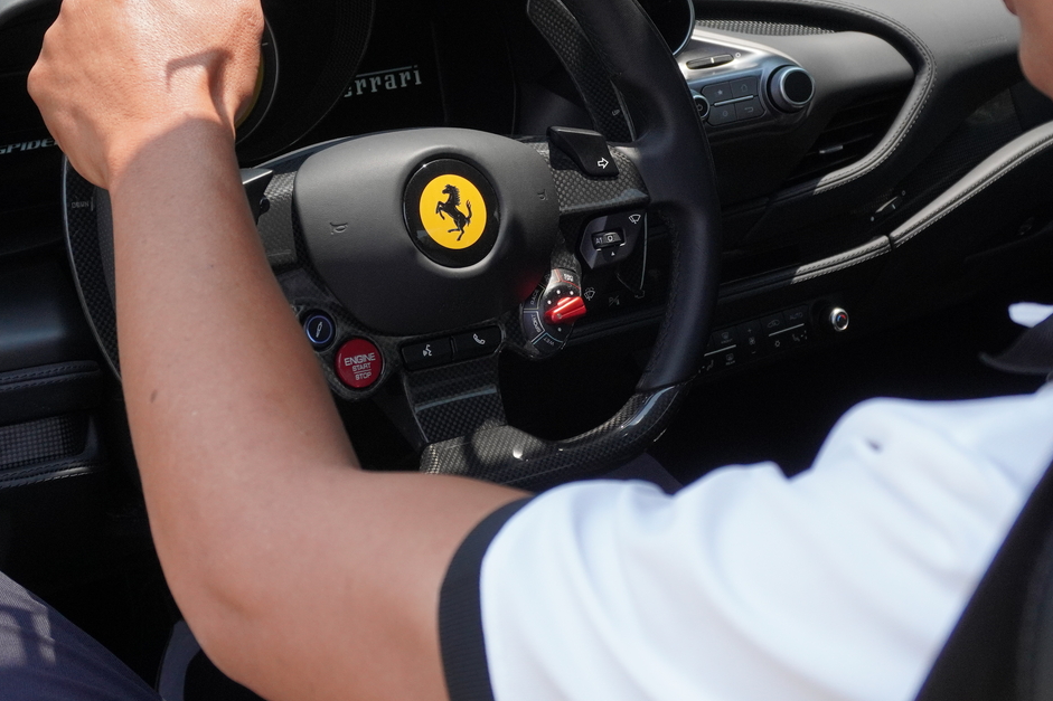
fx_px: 1749
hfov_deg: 33.5
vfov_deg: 22.5
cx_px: 558
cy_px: 190
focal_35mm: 60
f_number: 5.6
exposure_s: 1/1000
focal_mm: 25
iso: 800
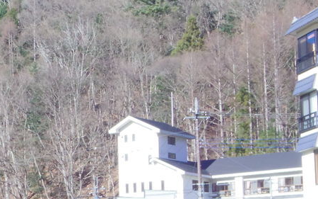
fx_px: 1152
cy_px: 160
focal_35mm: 133
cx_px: -100
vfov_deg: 9.8
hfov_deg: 15.0
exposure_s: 1/160
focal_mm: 8.5
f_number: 8
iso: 250
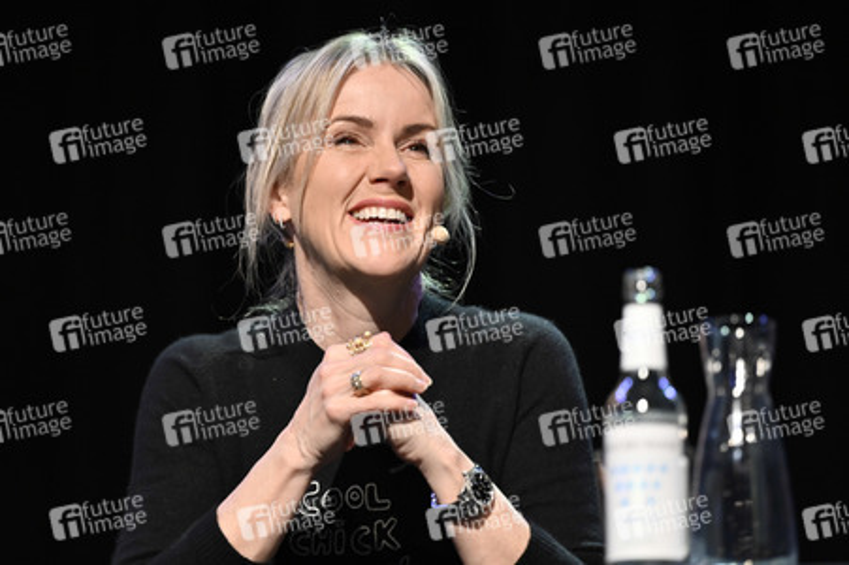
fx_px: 4360
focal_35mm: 185
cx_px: 424
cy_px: 282
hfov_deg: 11.1
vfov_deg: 7.4
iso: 1600
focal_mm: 185
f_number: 2.8
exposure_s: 1/320
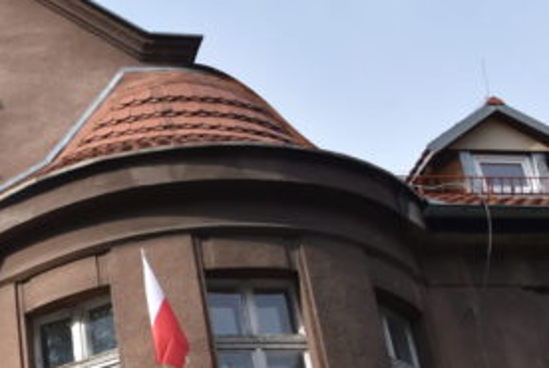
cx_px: -147
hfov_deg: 24.0
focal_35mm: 75
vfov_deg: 17.9
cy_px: 341
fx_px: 1146
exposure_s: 1/200
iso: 100
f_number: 7.1
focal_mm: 18
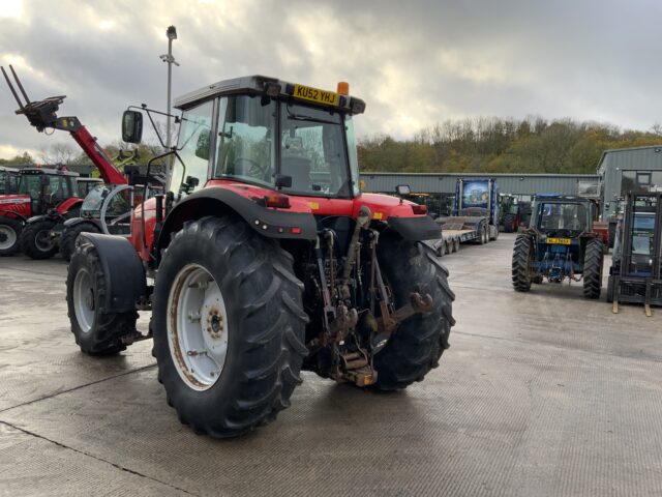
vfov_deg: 48.2
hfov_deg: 61.7
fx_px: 555
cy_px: 248
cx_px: 331
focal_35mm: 29
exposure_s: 1/202
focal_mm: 3
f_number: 1.8
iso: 16
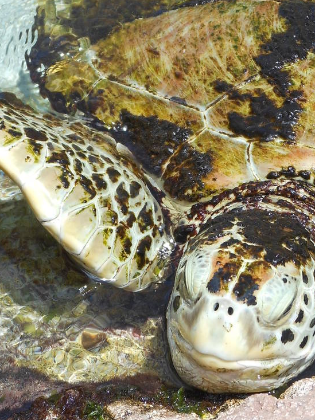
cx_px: 263
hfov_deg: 8.9
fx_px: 2016
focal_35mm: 166
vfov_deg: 11.9
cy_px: 95
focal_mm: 13.6
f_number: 4.4
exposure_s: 1/250
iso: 80
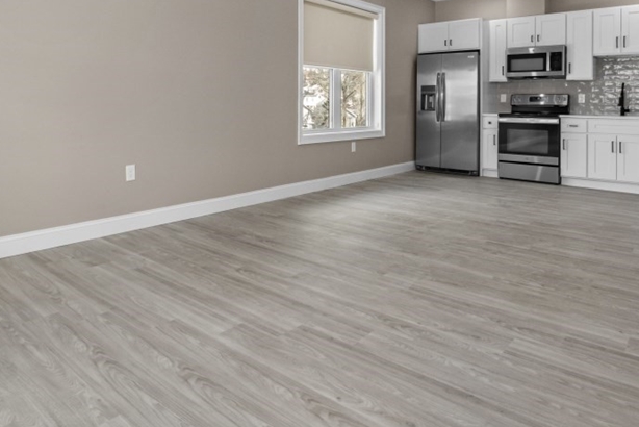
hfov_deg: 71.1
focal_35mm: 25
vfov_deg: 49.3
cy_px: 106
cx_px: 275
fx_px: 444
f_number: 7.1
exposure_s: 1/80
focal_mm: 10
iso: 400
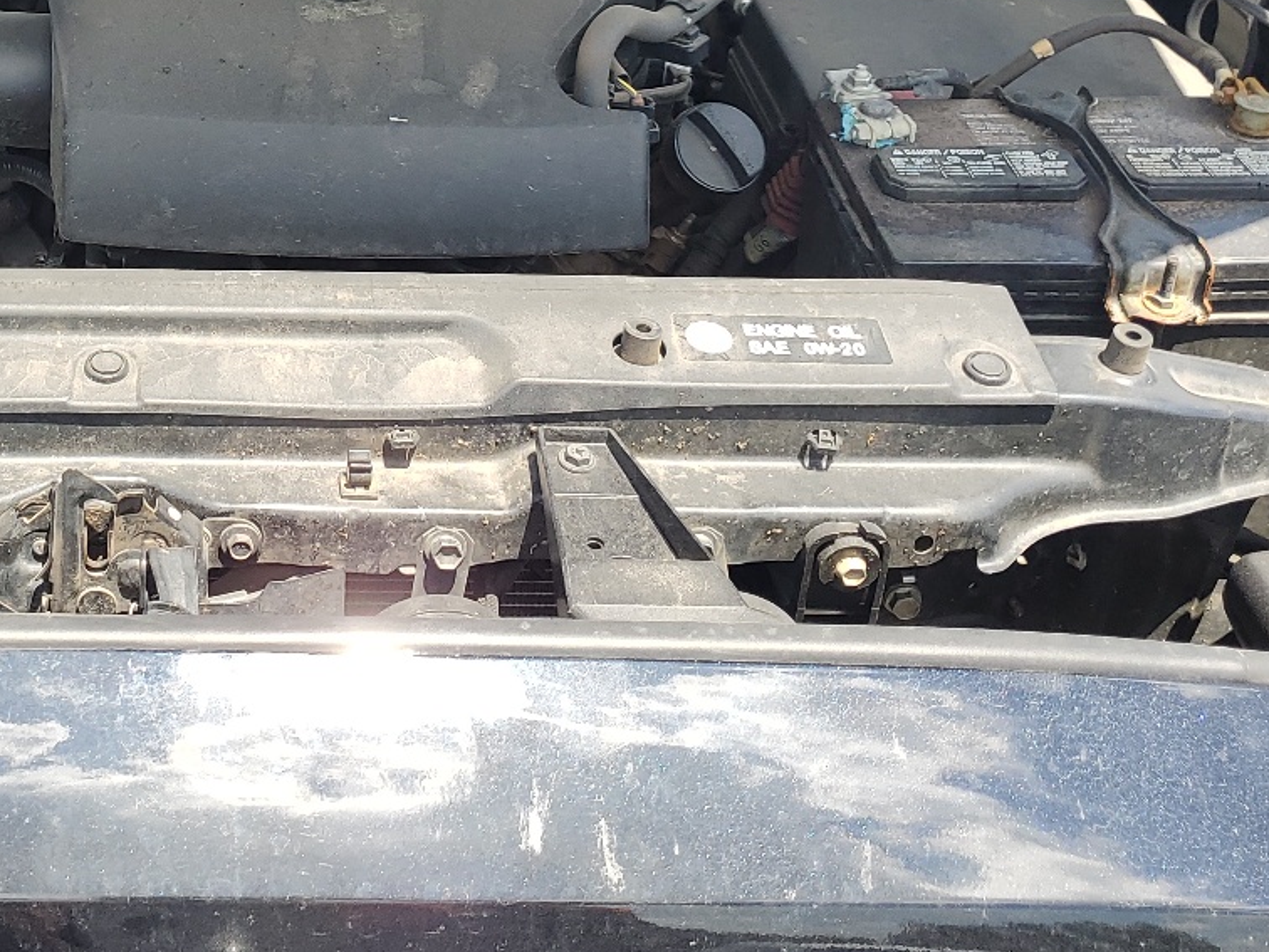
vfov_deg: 25.5
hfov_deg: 33.4
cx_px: 175
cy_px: 45
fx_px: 2016
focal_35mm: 55
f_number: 1.5
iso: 50
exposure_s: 1/909
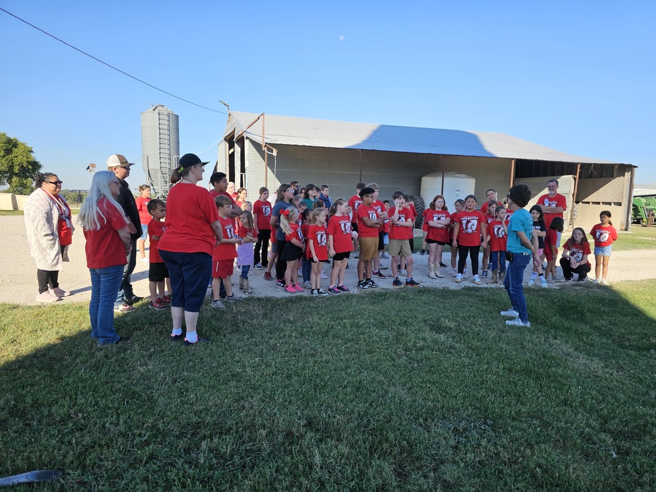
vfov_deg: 58.9
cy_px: 246
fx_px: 436
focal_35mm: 23
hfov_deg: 73.9
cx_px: 328
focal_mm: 6.3
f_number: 1.7
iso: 12
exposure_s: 1/560
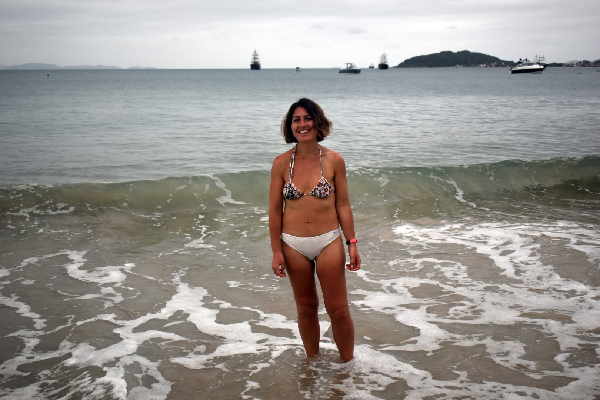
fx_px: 775
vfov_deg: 28.9
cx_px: 300
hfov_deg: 42.3
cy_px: 200
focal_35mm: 46
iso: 400
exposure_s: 1/1000
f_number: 4.2
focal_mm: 31
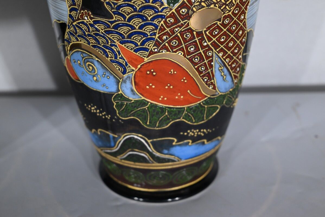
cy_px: 108
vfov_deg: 27.0
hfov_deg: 39.6
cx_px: 162
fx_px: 452
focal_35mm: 50
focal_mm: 50
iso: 1000
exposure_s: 1/125
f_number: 6.3
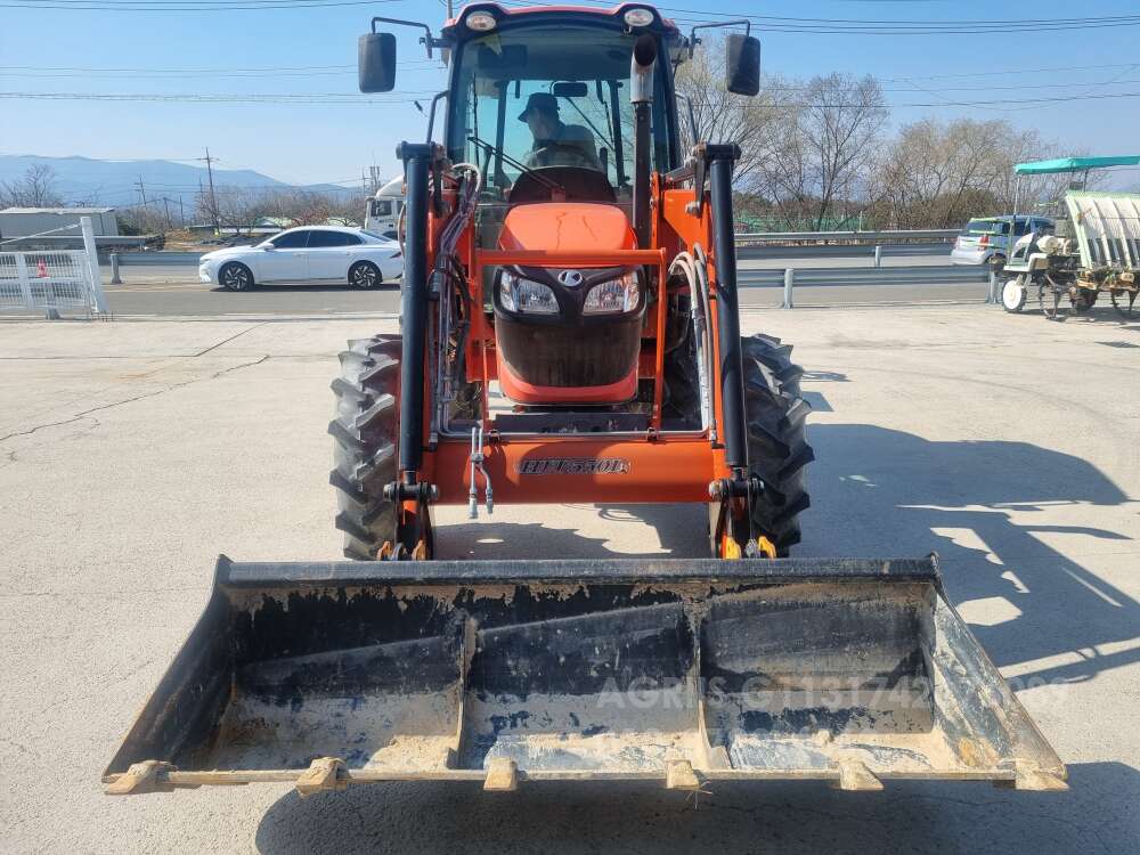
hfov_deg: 67.3
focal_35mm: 26
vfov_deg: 53.1
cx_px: 570
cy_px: 428
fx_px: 856
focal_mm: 5.4
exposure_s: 1/2416
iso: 50
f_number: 1.8
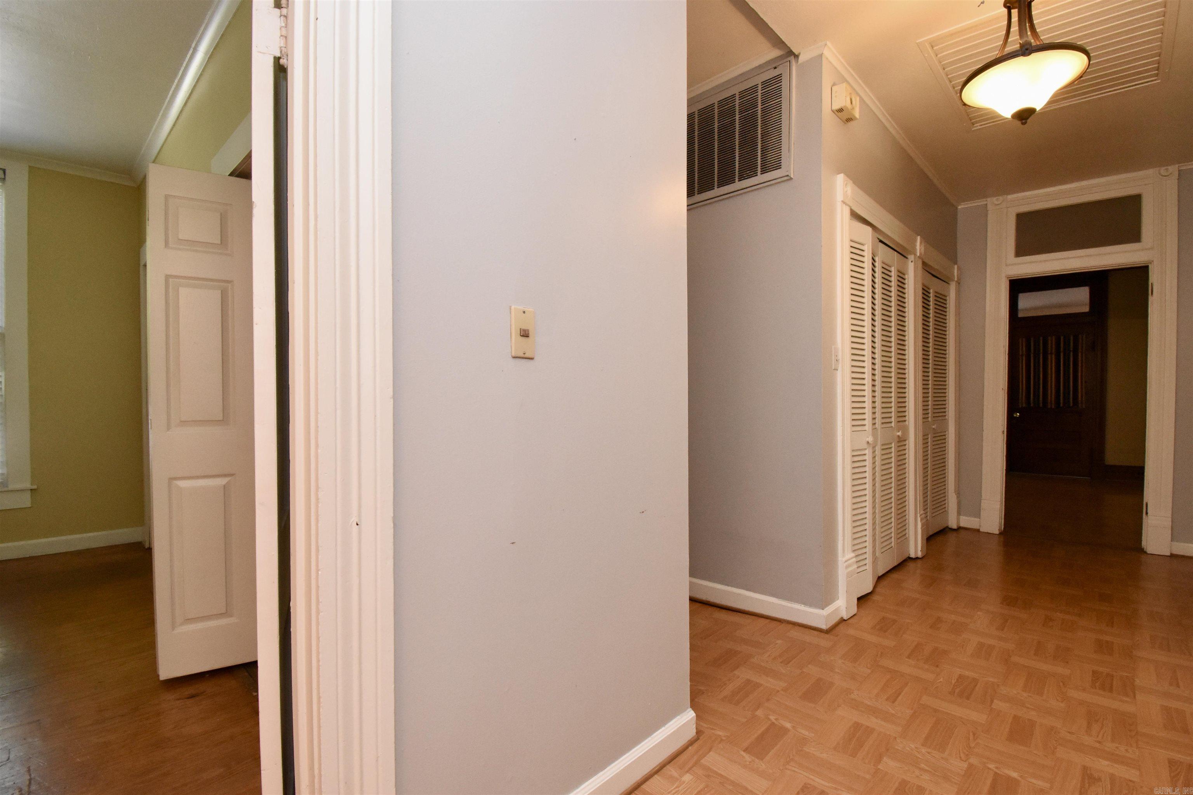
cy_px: 398
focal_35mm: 15
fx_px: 497
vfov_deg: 77.3
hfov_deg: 100.4
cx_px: 596
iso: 3200
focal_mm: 10
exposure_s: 1/40
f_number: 10
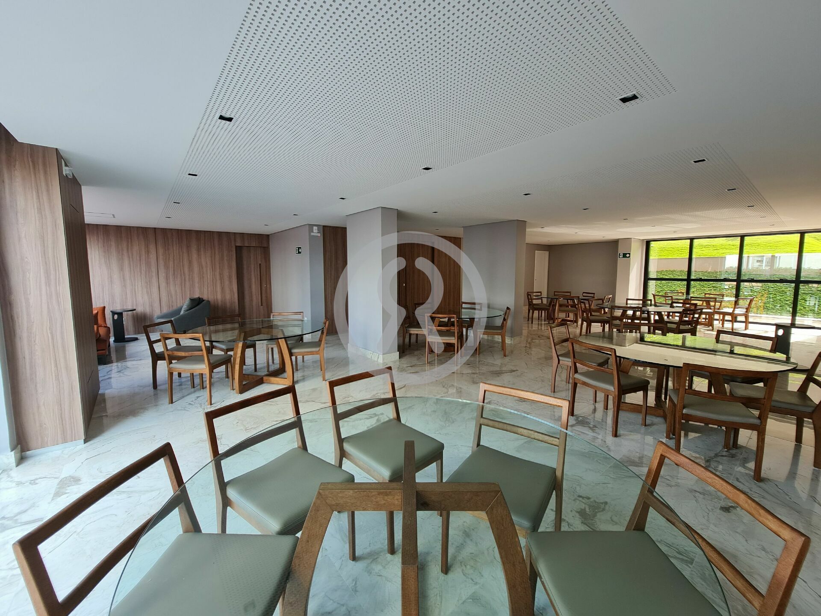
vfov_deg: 89.9
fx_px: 308
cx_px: 410
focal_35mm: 13
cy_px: 308
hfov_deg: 106.2
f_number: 2.2
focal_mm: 2.2
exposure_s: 1/60
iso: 64
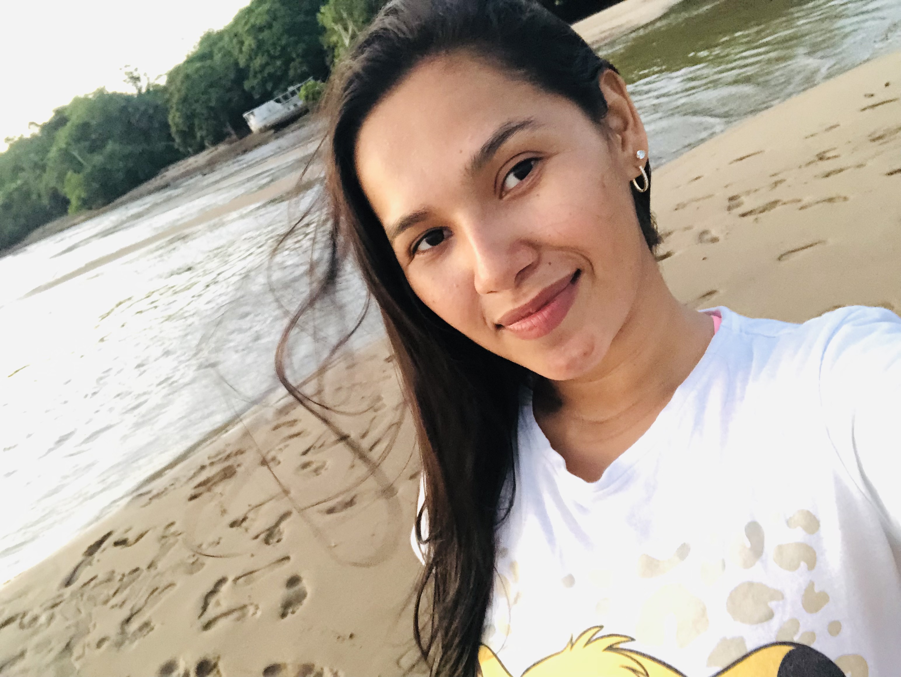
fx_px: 833
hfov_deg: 56.8
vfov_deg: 44.2
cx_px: 450
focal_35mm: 32
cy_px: 338
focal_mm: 2.87
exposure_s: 1/60
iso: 400
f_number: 2.2
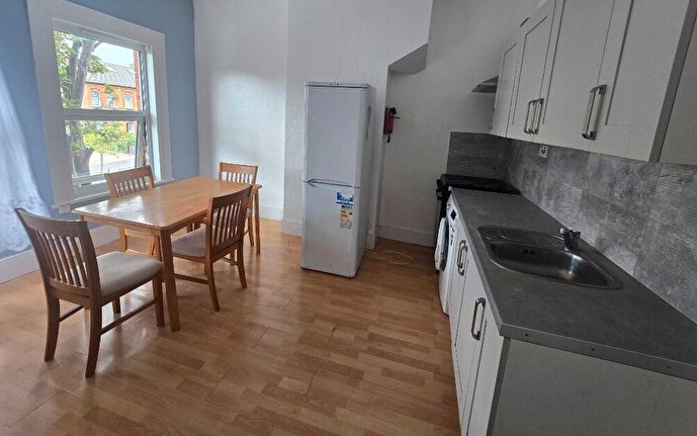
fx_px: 266
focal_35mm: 14
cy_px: 172
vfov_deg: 77.7
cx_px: 344
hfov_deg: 105.3
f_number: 2.2
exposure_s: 1/50
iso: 80
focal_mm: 2.2
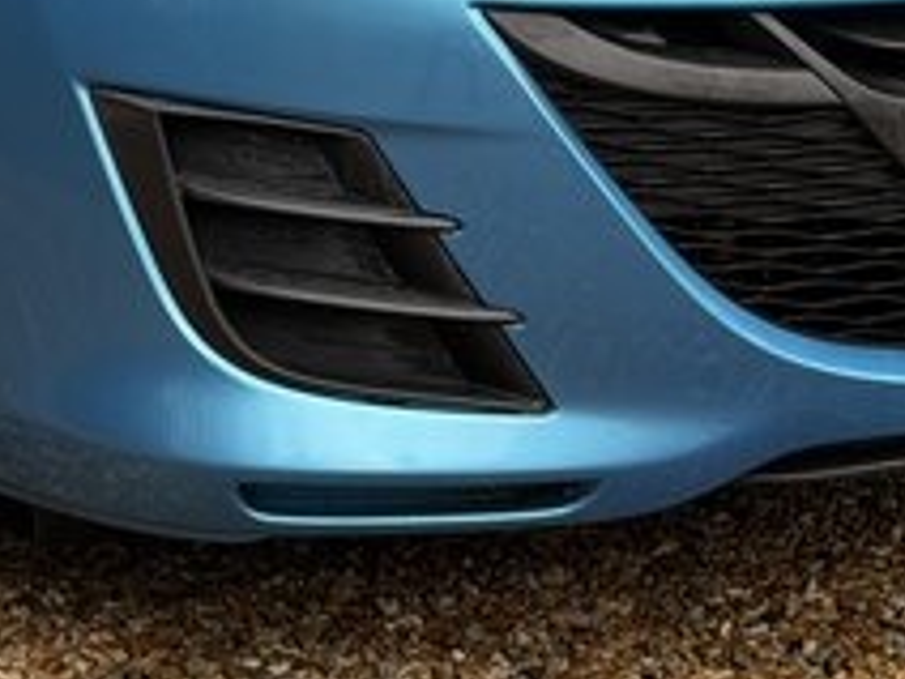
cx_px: 120
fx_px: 4732
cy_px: 120
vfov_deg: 8.2
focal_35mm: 181
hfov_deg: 10.9
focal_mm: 6.76
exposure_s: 1/298
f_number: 1.78
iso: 64
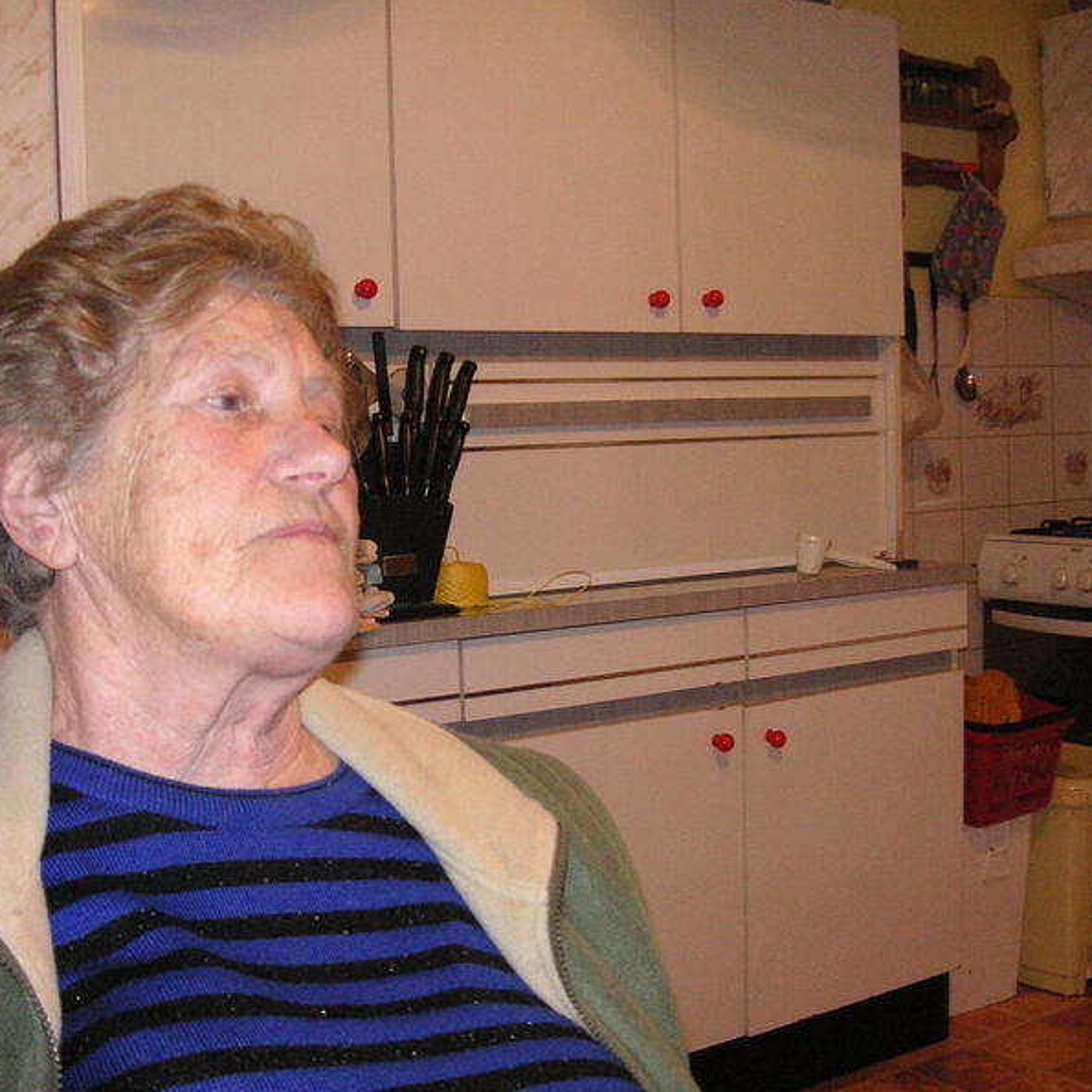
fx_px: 1570
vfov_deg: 38.3
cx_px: 530
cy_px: 543
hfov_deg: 38.3
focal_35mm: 44
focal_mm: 6.1
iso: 160
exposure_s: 1/45
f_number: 2.8
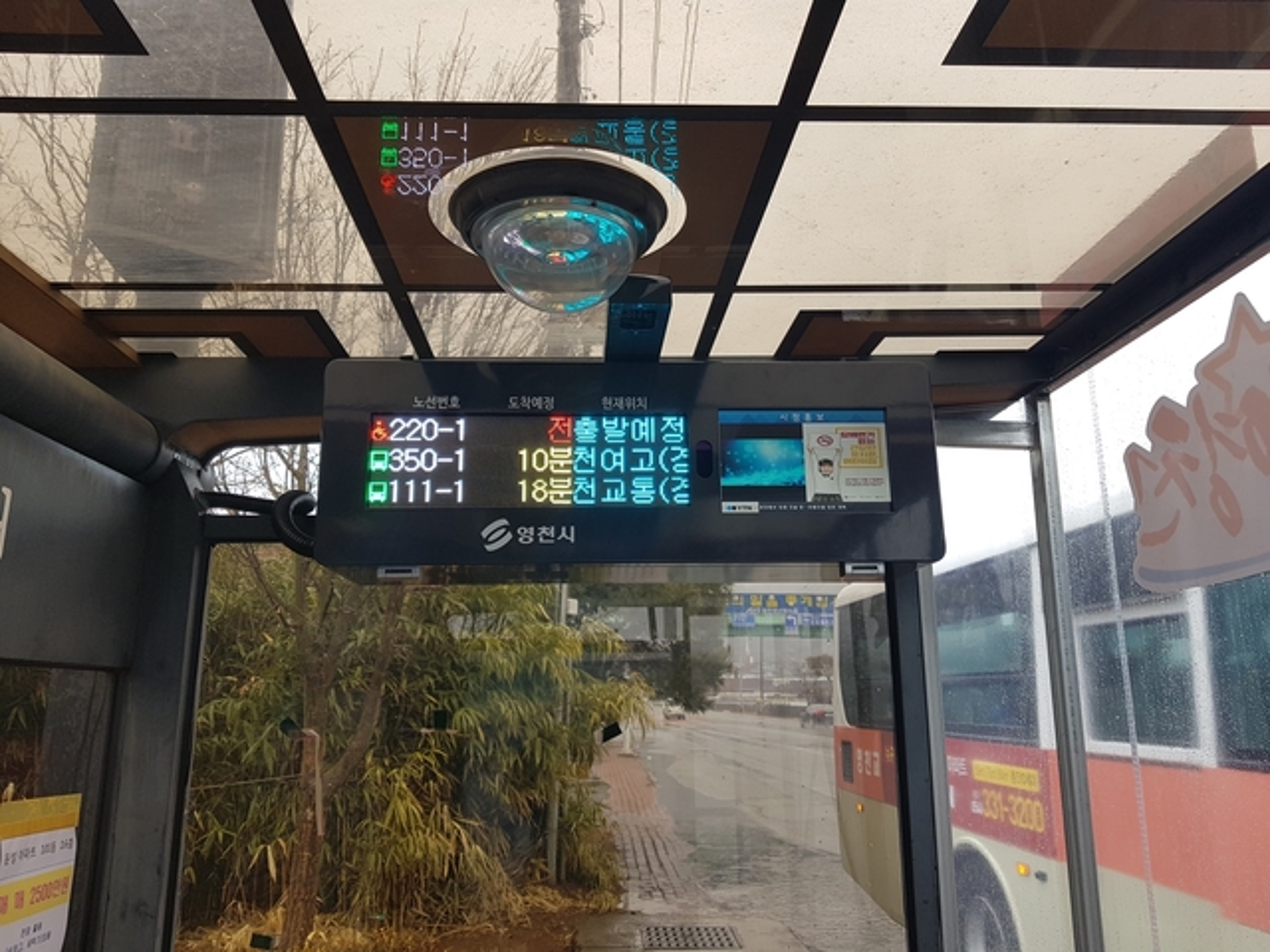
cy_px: 476
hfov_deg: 67.3
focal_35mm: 26
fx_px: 954
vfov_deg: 53.1
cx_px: 635
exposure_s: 1/132
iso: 40
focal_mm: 4.3
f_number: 1.7
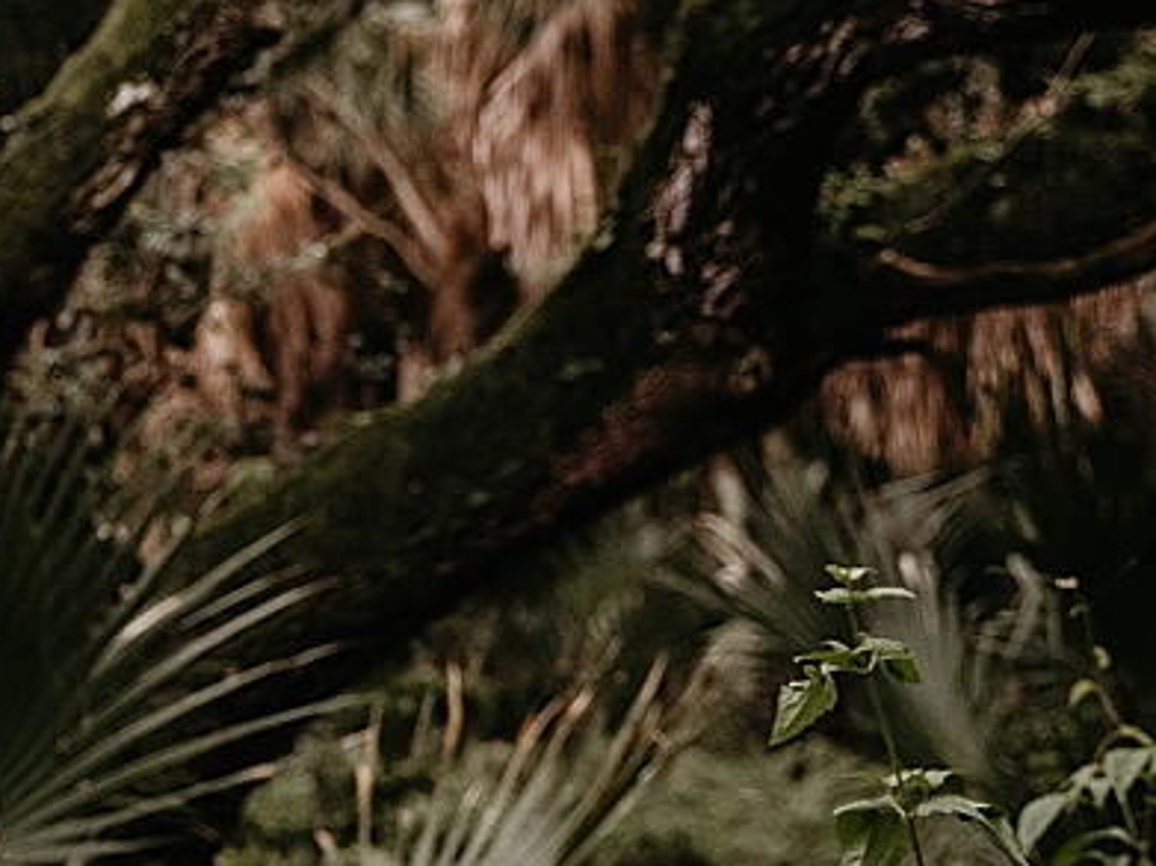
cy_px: 628
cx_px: -89
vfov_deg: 8.4
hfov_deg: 11.0
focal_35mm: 177
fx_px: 5909
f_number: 2.8
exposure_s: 1/200
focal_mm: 45
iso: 800
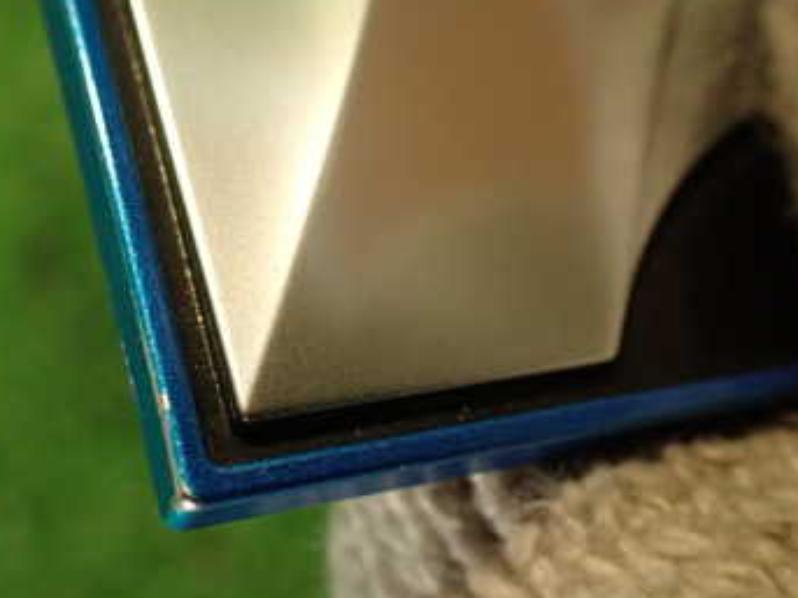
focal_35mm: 56
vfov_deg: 26.0
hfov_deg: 33.8
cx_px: 223
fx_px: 1291
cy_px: 386
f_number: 2.4
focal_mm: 5.79
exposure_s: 1/30
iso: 200
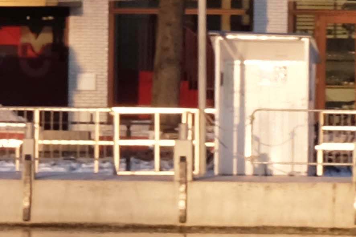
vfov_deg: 1.9
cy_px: -131
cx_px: -270
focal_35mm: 713
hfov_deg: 2.9
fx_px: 7051
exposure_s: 1/250
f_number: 10
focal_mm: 86
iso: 320
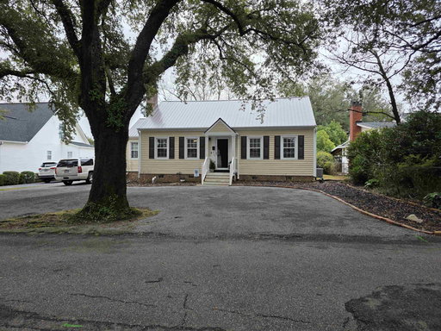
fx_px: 293
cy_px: 166
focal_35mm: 23
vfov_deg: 58.9
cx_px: 220
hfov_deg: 73.9
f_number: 1.7
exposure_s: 1/1343
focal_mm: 6.3
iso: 80
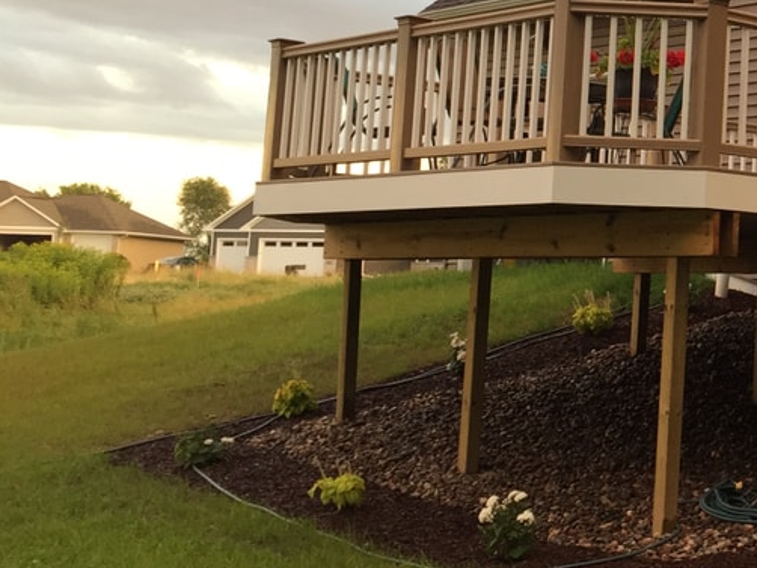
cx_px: 988
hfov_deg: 22.6
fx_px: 1685
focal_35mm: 77
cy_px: 140
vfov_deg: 19.0
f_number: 2.2
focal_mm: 4.15
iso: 40
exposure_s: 1/60
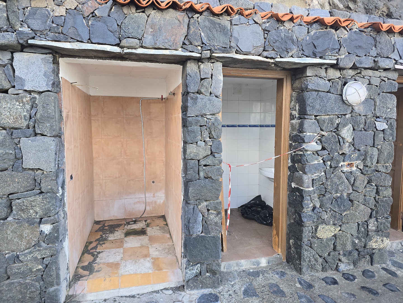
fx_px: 268
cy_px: 152
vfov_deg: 58.9
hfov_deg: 73.9
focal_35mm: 23
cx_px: 202
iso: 125
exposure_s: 1/180
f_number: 1.7
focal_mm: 6.3
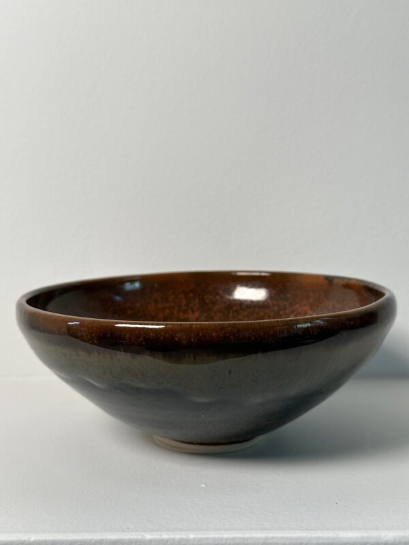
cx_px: 204
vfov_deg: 39.7
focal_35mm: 48
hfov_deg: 30.3
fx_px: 756
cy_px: 272
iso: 64
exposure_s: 1/121
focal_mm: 6.86
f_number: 1.78
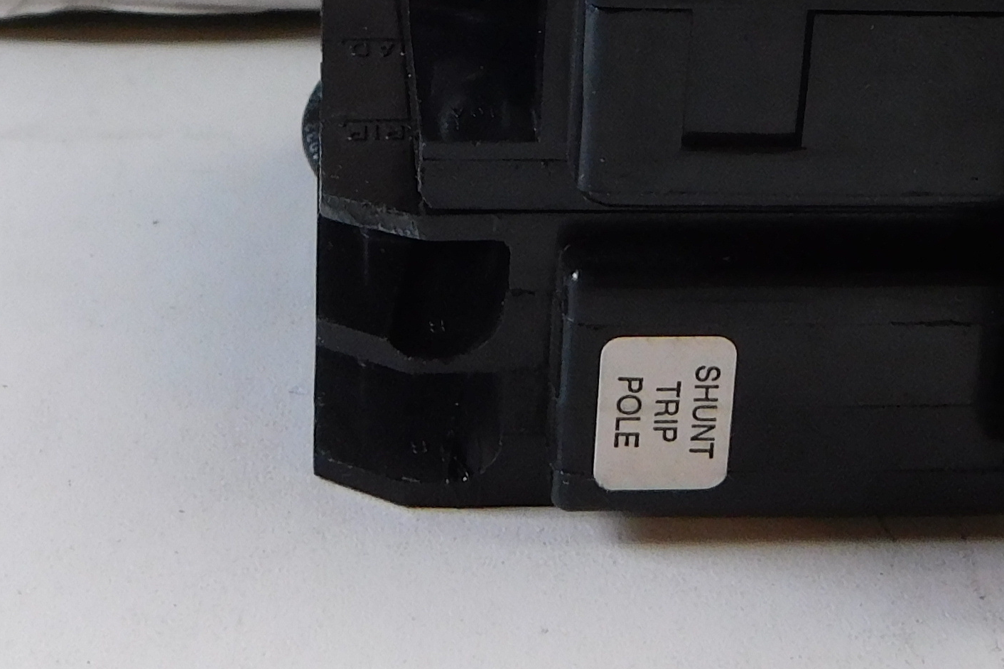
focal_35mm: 78
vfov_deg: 16.6
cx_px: 433
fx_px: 2175
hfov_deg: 26.0
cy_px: -175
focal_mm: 4
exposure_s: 1/30
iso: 200
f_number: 3
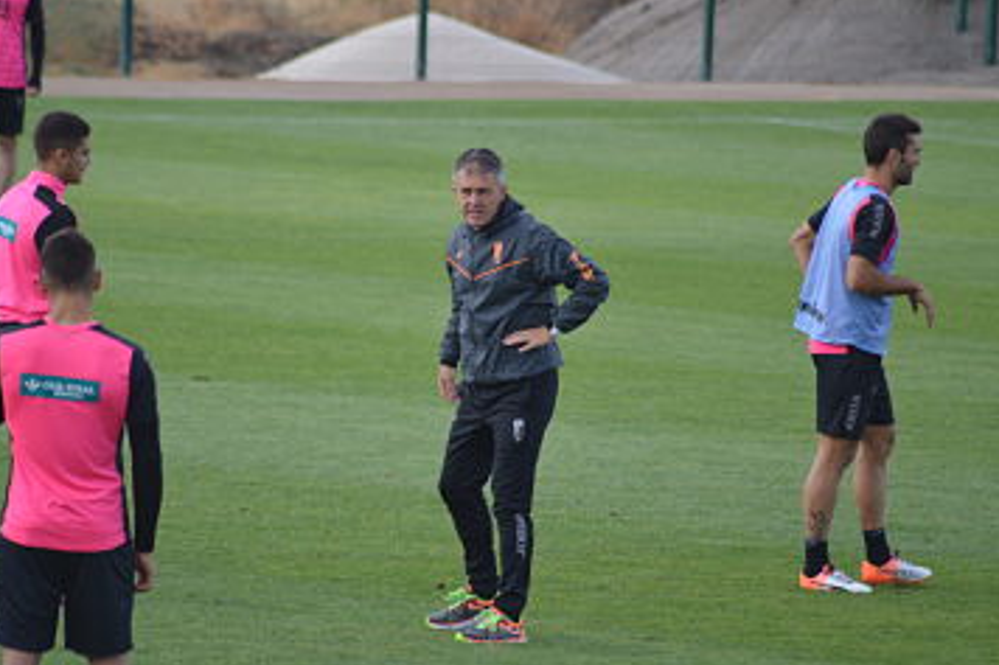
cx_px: 452
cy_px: 342
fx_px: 14034
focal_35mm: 506
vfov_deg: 2.7
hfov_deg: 4.1
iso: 400
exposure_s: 1/800
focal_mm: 300
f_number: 5.6
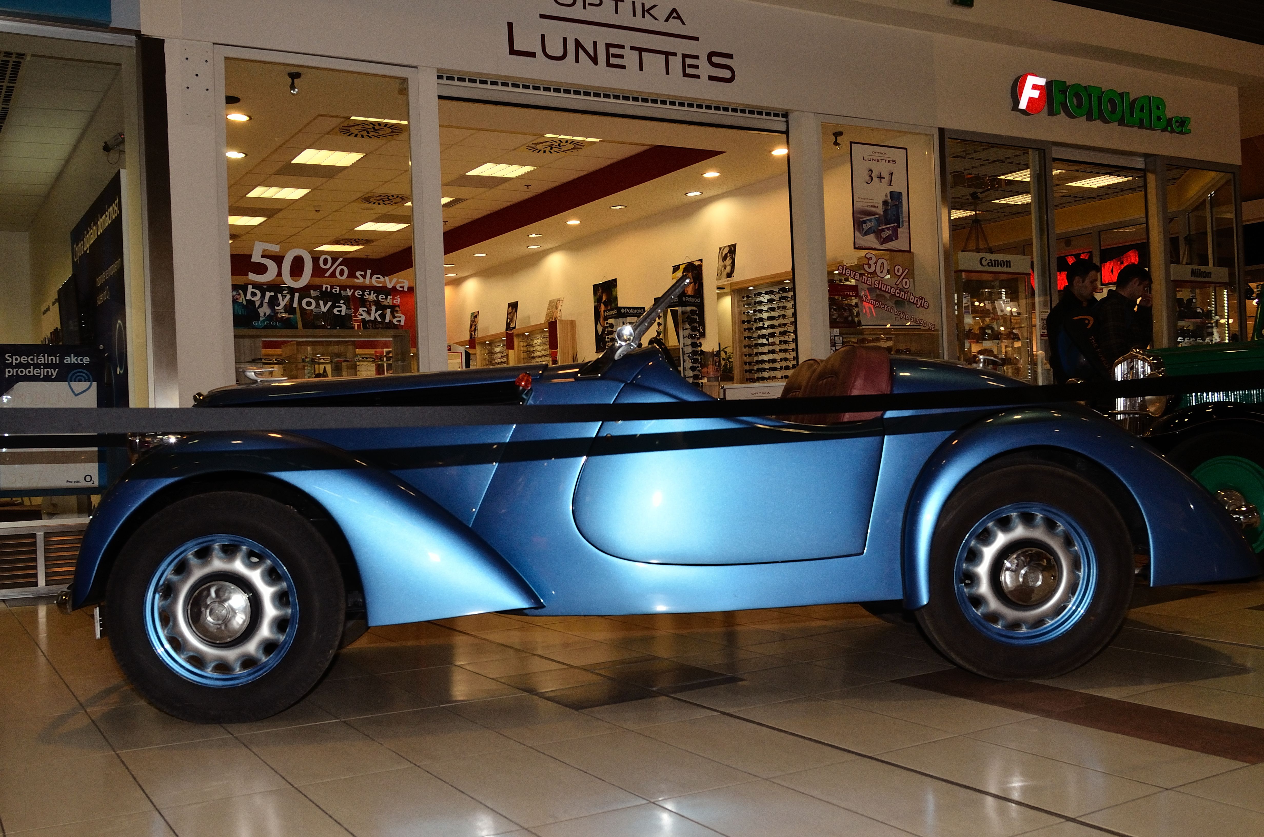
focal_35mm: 34
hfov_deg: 55.2
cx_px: 632
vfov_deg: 38.2
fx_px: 1209
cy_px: 418
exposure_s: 1/100
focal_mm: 23
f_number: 7.1
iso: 400
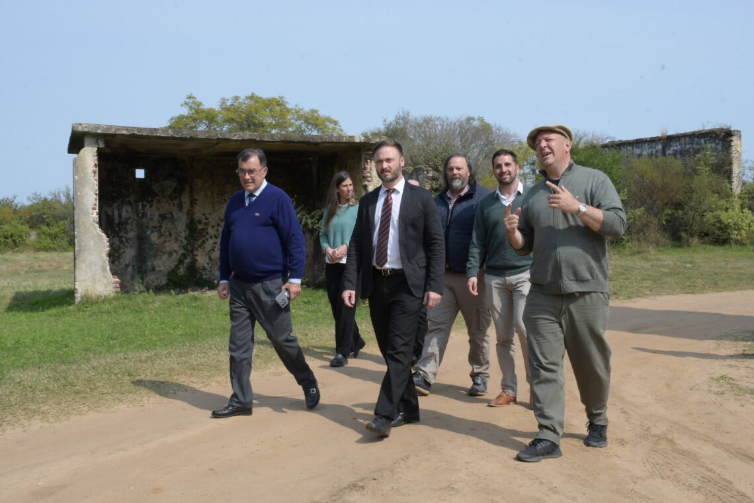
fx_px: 942
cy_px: 252
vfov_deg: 29.9
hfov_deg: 43.6
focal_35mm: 45
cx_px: 377
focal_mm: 30
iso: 220
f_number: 20
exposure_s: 1/100
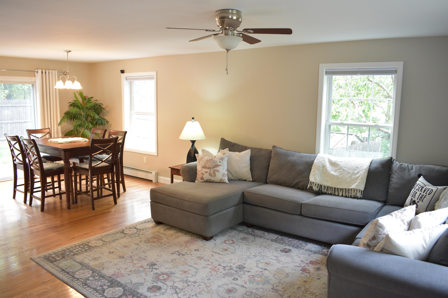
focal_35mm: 27
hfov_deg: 67.4
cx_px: 224
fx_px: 336
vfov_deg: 47.9
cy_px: 149
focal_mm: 18
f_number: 3.5
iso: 1000
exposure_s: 1/30
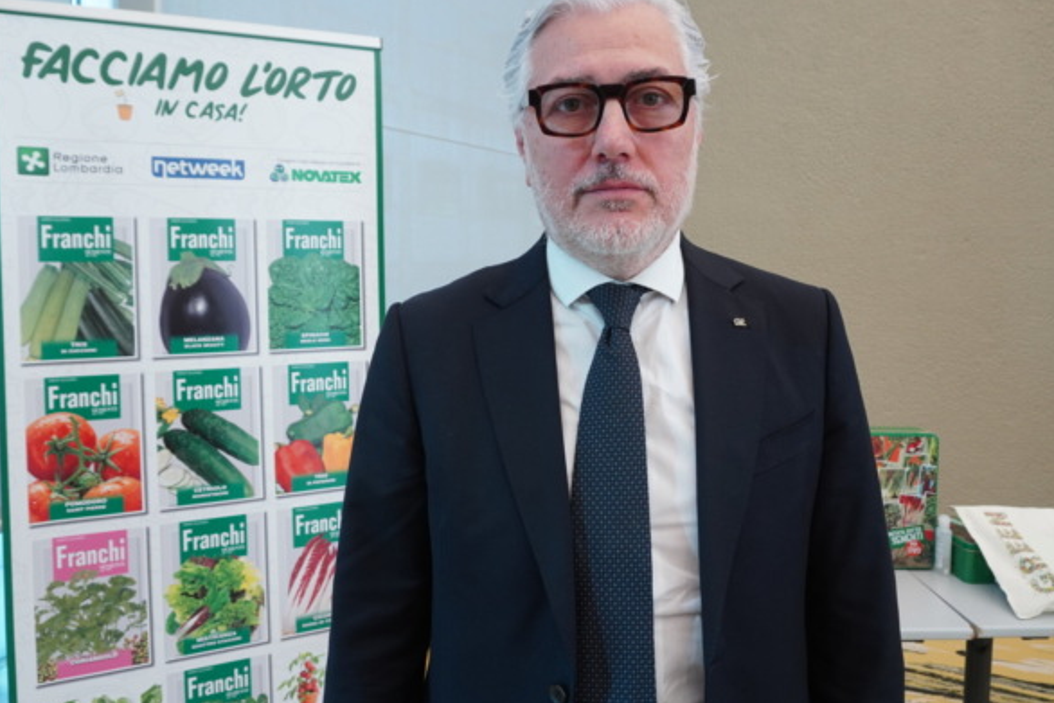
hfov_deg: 62.6
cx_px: 532
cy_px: 316
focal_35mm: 30
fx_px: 866
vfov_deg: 44.1
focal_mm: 17
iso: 800
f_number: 5
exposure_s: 1/80
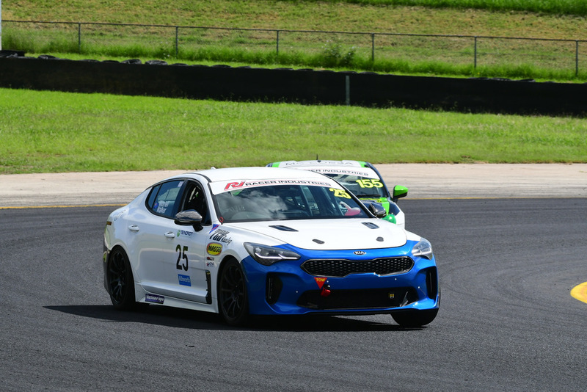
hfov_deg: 6.9
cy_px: 196
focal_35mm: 300
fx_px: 4893
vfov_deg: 4.6
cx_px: 294
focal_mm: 200
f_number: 11
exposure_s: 1/640
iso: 400
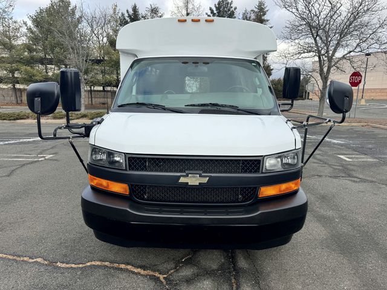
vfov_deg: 56.8
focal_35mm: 24
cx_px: 194
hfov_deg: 71.6
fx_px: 268
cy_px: 145
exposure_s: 1/2174
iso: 80
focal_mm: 6.76
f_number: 1.78
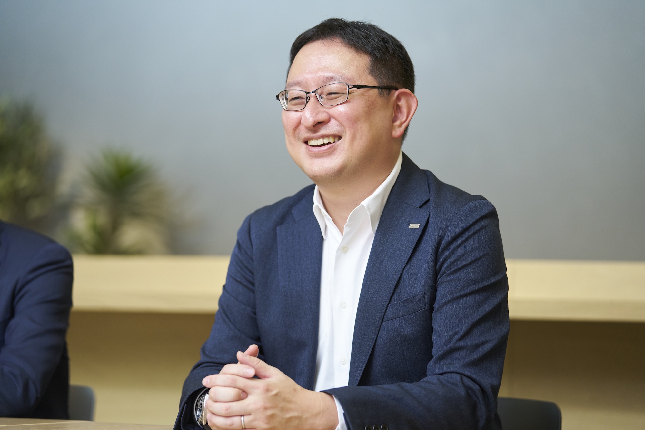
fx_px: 2185
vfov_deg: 11.2
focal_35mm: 122
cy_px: 215
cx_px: 322
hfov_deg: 16.8
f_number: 2.8
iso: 1000
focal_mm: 122
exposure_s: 1/125
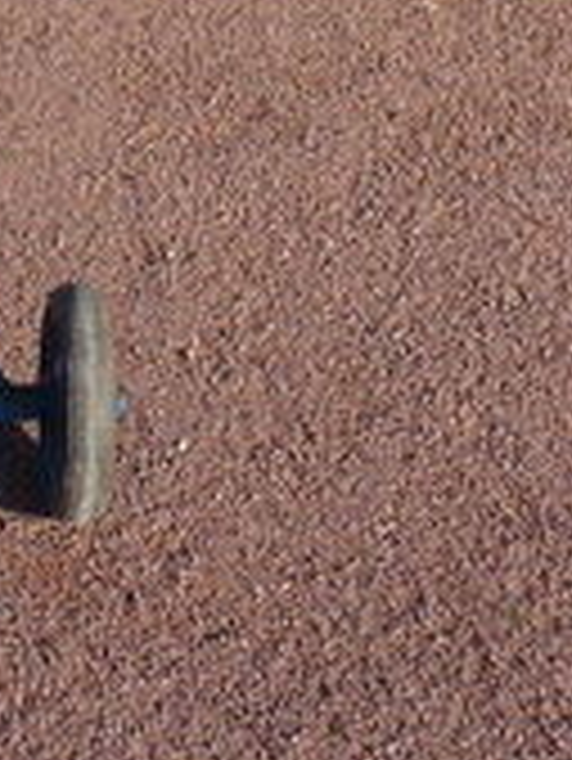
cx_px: 0
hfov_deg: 13.8
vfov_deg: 16.1
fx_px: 2332
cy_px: -535
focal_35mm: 106
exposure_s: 1/640
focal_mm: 4.7
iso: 100
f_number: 3.3
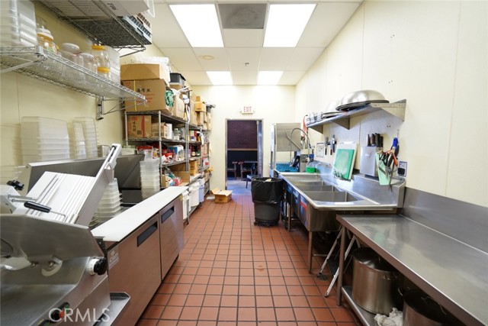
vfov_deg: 73.8
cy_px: 163
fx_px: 217
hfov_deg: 96.7
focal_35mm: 16
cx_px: 244
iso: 1250
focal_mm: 16
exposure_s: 1/60
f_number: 4
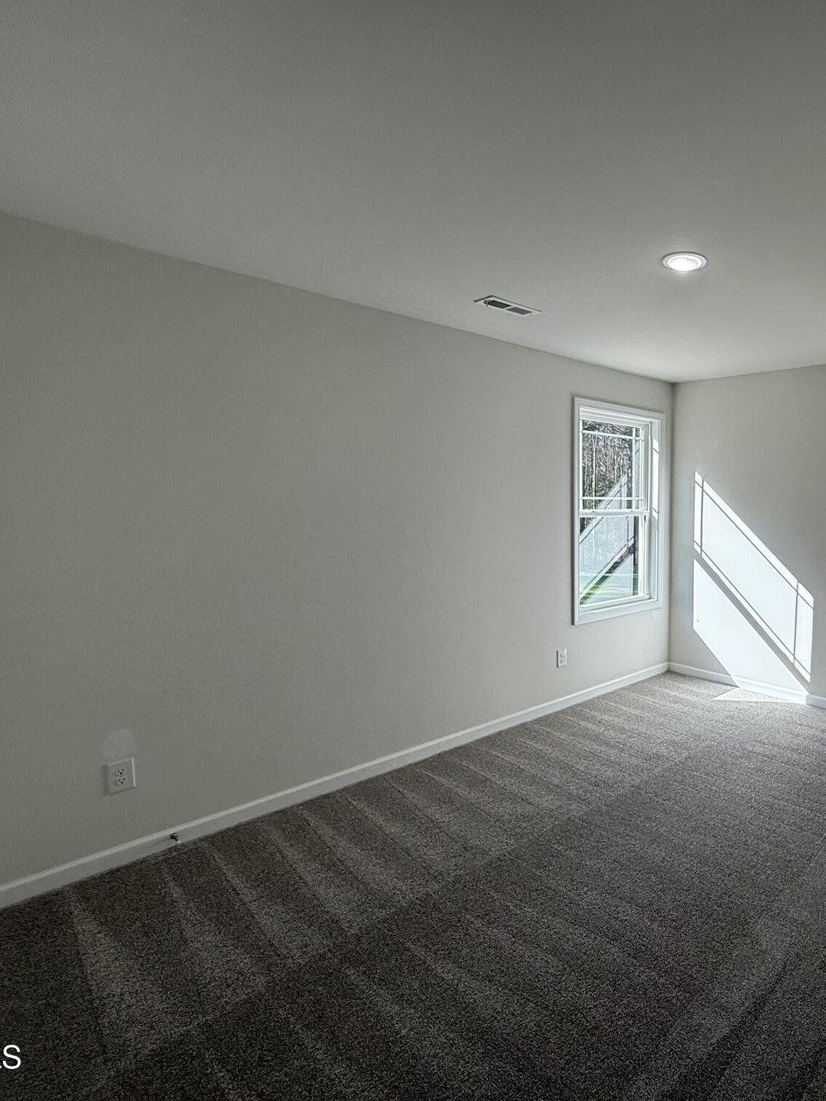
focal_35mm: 19
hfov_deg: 61.8
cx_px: 682
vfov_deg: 84.7
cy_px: 548
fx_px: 604
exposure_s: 1/472
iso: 64
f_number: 2.2
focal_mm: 2.22
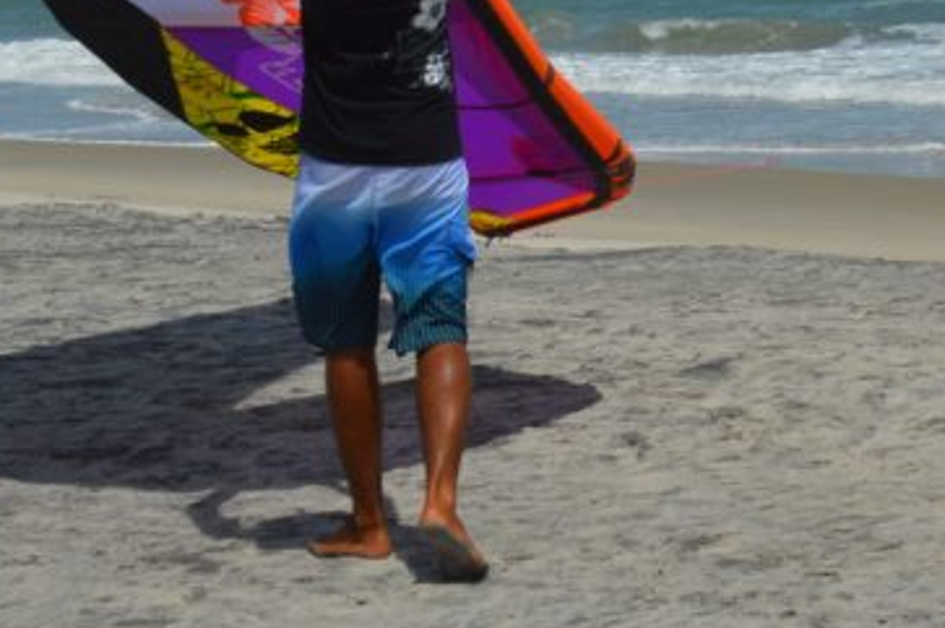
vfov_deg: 10.8
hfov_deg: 16.0
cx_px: 1126
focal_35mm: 123
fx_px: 3224
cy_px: -250
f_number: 10
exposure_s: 1/400
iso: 100
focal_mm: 24
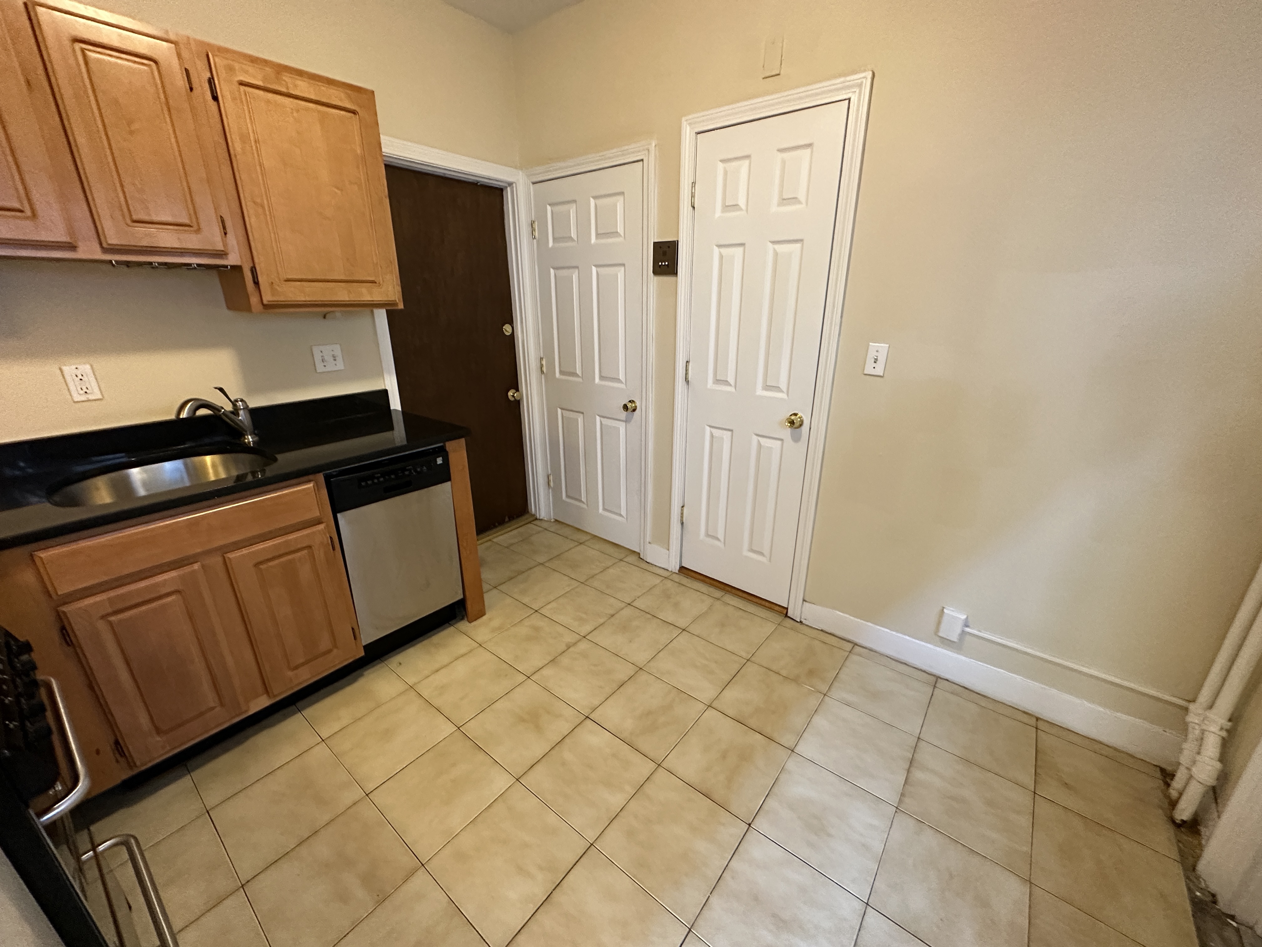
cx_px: 631
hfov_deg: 102.1
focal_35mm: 14
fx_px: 510
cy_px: 474
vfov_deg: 85.7
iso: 640
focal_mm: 2.22
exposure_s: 1/60
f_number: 2.2
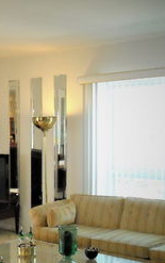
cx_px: -34
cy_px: 146
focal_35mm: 64
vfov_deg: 31.9
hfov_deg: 19.2
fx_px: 459
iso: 800
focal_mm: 5.7
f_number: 2.8
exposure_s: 1/184
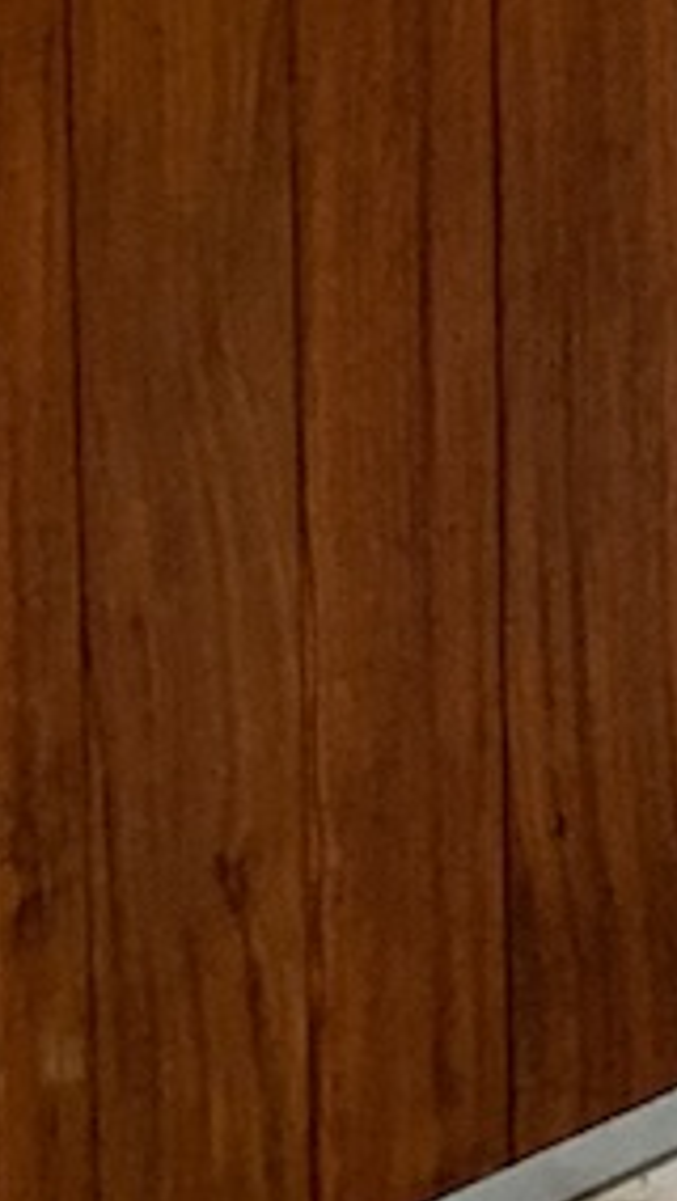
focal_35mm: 204
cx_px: 2446
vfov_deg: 10.1
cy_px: -854
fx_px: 6503
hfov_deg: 5.4
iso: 100
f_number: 1.8
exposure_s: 1/95
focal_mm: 4.25
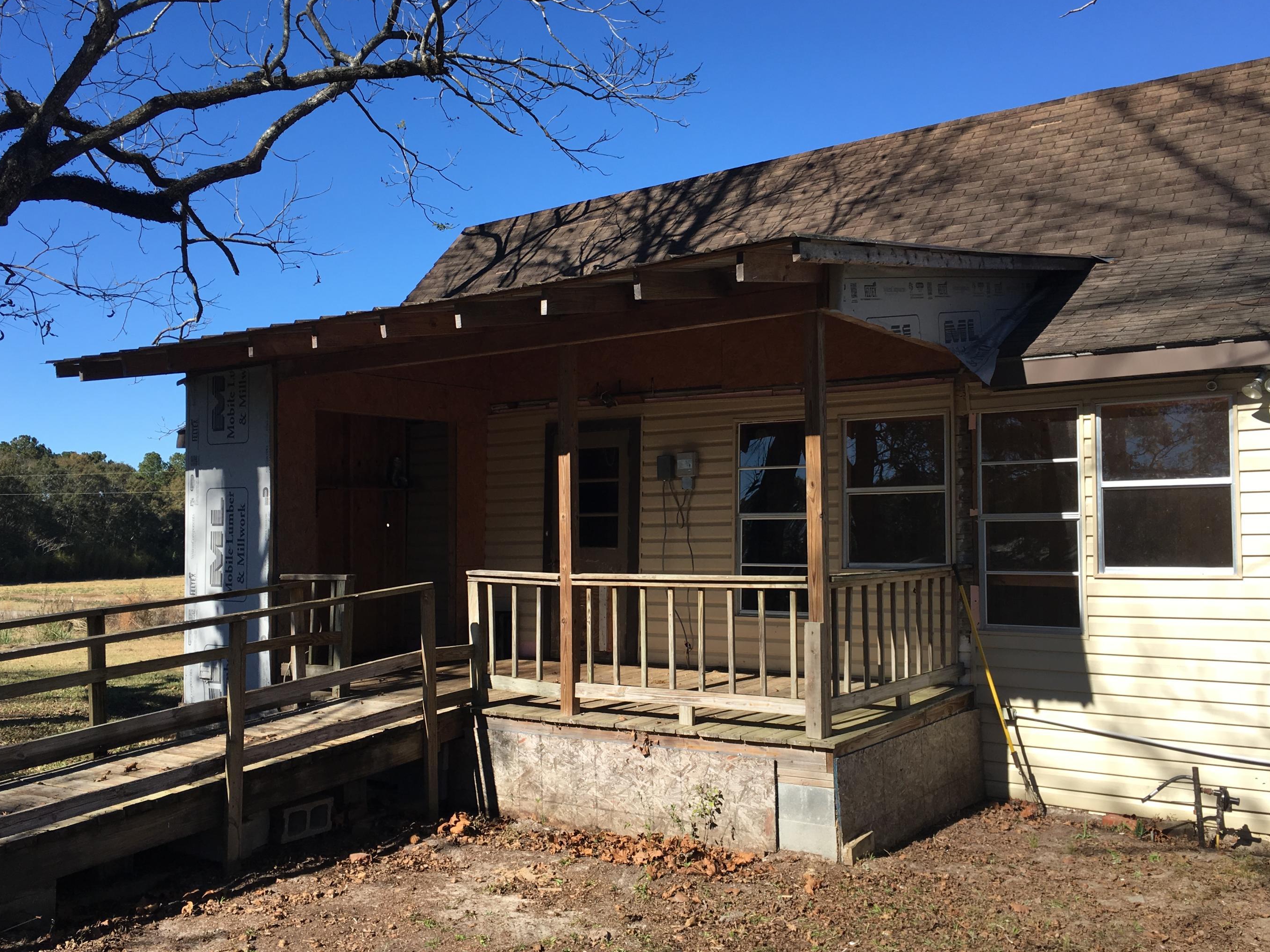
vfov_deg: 44.2
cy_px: 476
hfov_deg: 56.8
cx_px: 653
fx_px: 1174
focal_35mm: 32
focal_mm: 4.15
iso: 25
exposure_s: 1/1099
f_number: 2.2
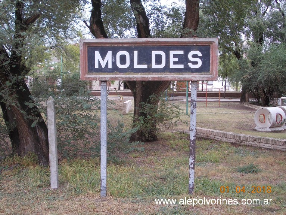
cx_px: 143
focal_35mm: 43
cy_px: 108
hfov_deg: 43.9
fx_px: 355
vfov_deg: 33.6
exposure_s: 1/100
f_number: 3.3
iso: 80
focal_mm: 6.1
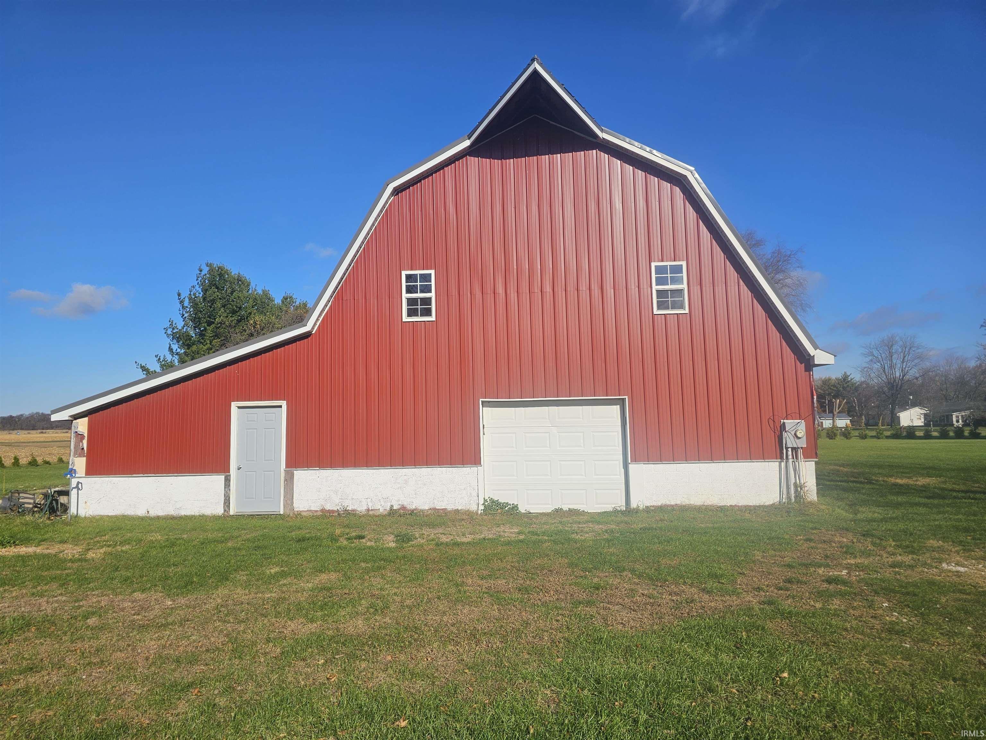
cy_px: 370
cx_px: 493
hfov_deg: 73.9
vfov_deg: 58.9
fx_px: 655
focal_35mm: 23
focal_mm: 6.3
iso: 12
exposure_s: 1/2000
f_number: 1.7
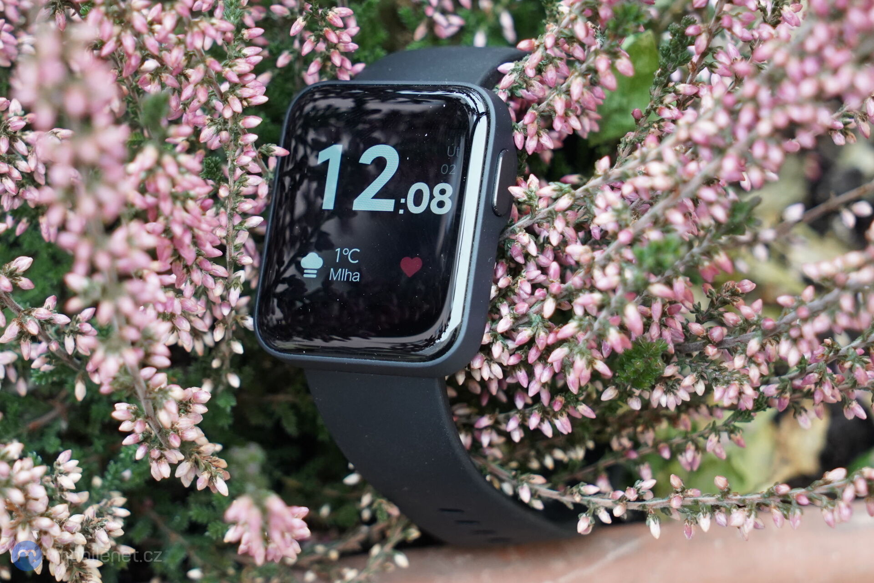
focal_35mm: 70
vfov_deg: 19.5
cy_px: 292
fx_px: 1699
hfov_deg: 28.8
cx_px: 437
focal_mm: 70
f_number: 8
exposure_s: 1/160
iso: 2000
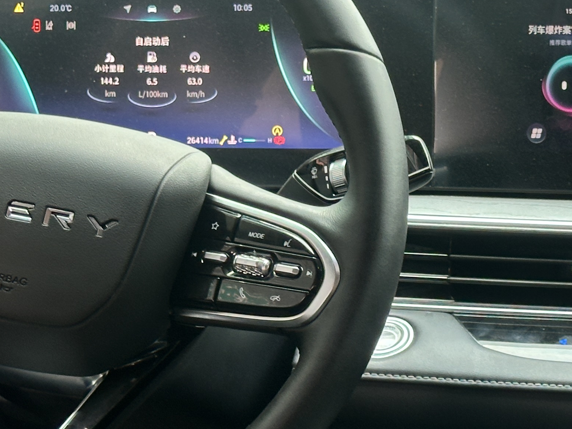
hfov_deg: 15.7
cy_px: 284
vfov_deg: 11.8
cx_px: 407
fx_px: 2066
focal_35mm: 125
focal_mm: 6.86
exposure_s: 1/60
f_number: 1.78
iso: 100
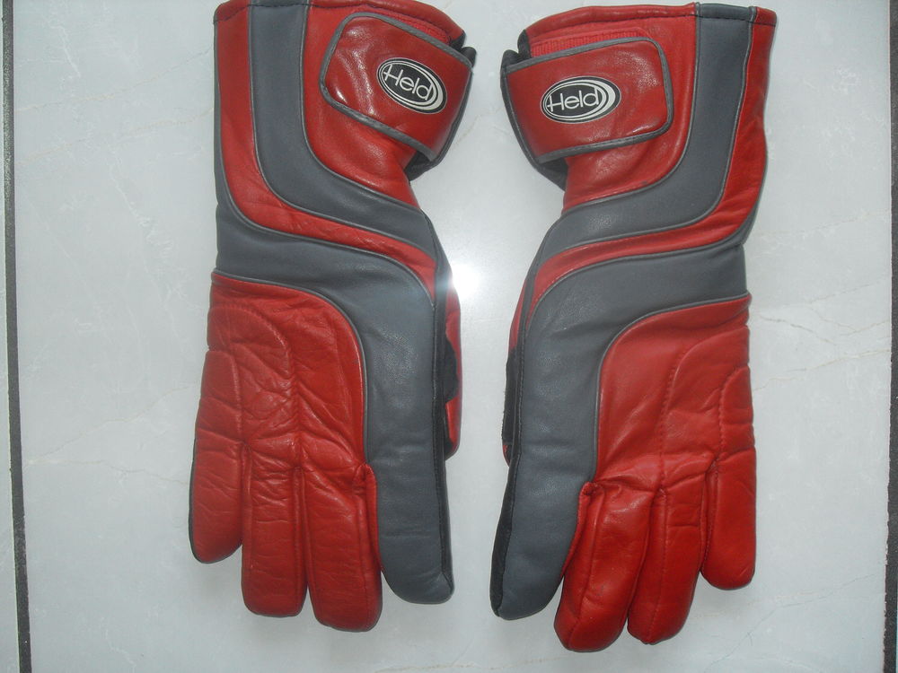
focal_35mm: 37
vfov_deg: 38.7
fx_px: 960
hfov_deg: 50.1
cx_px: 449
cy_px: 336
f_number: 2.8
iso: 100
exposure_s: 1/45
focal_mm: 6.3
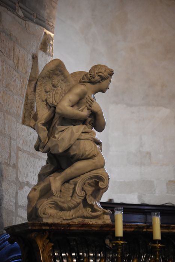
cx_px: 88
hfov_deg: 9.6
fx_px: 1038
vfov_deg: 14.4
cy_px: 131
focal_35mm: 142
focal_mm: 95
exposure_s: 1/125
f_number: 4.5
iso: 4000
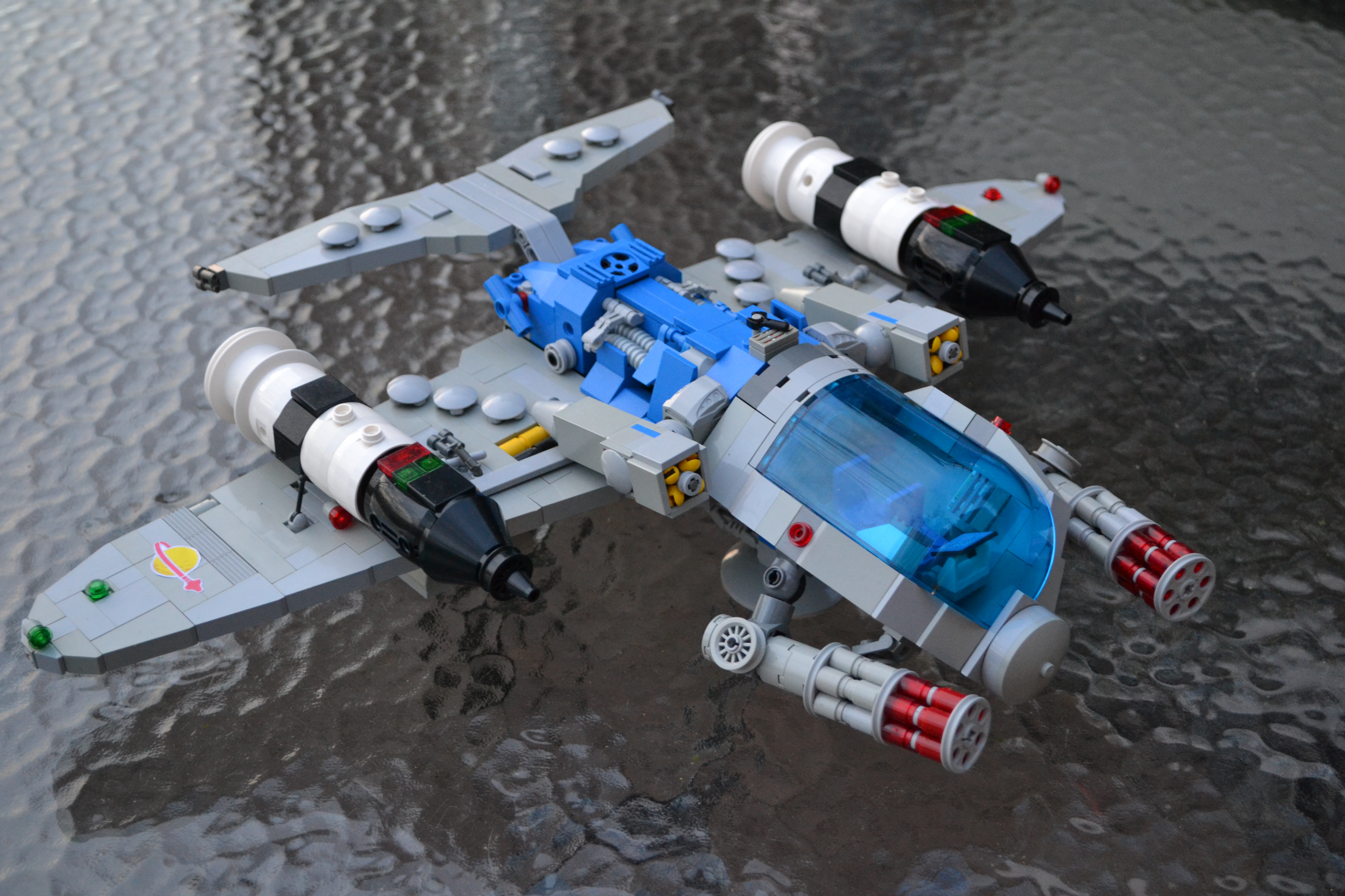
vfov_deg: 23.8
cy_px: 448
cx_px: 672
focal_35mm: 57
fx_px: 2129
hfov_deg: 35.1
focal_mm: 38
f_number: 5
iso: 1400
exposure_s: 1/60
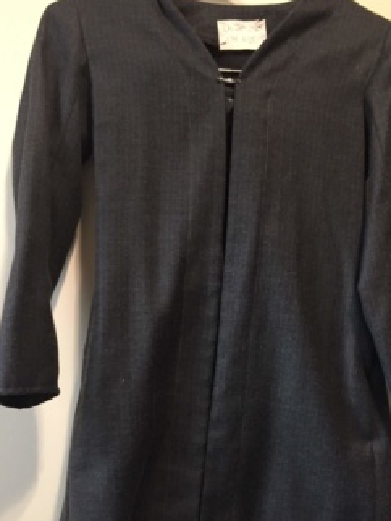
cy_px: 312
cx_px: 233
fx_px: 541
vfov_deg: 51.0
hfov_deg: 39.6
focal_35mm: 36
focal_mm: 4.15
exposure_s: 1/15
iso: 250
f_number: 2.2
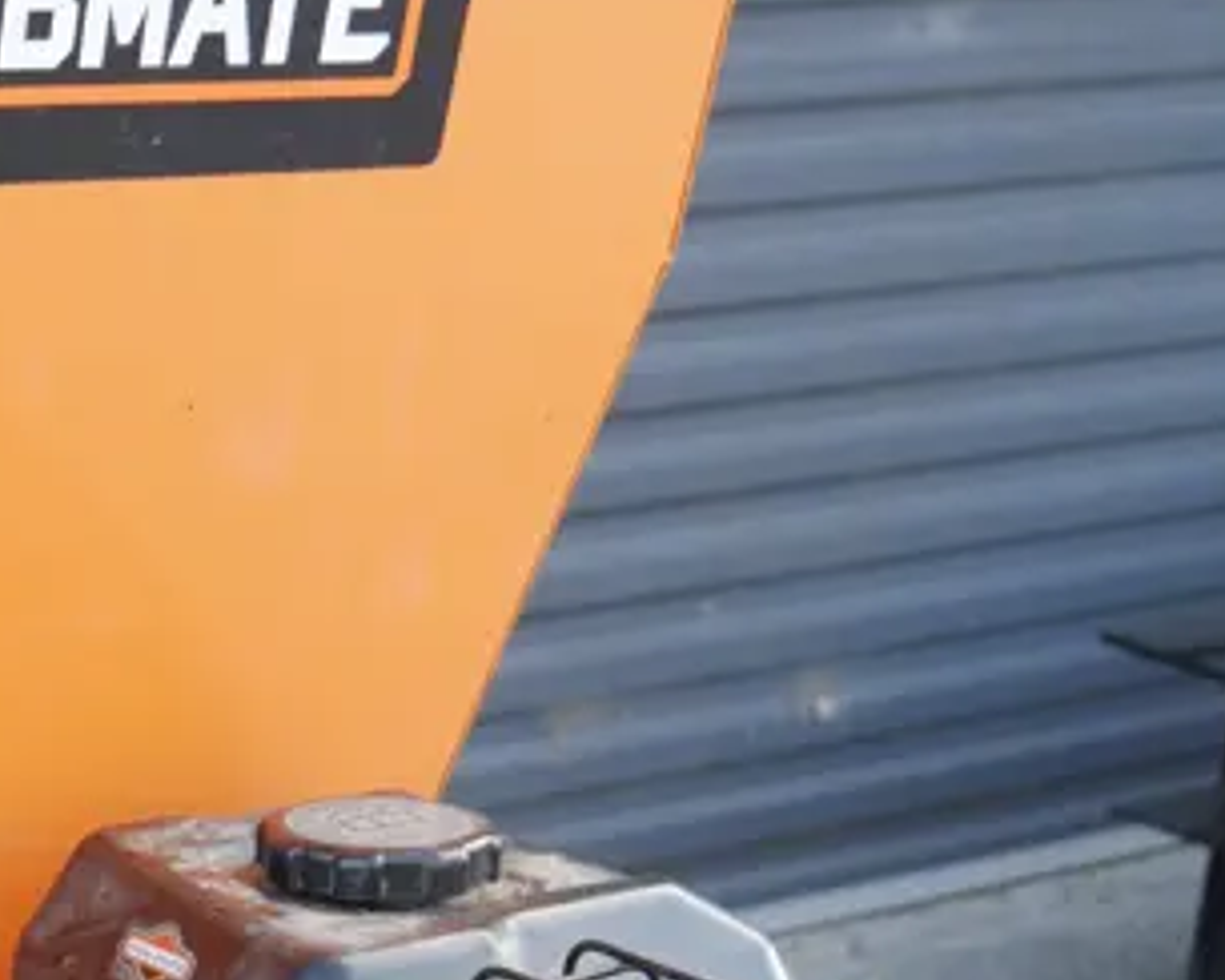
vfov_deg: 13.7
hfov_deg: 17.9
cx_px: 22
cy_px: 1514
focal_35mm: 105
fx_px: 3807
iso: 200
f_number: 4
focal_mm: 16
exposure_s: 1/80
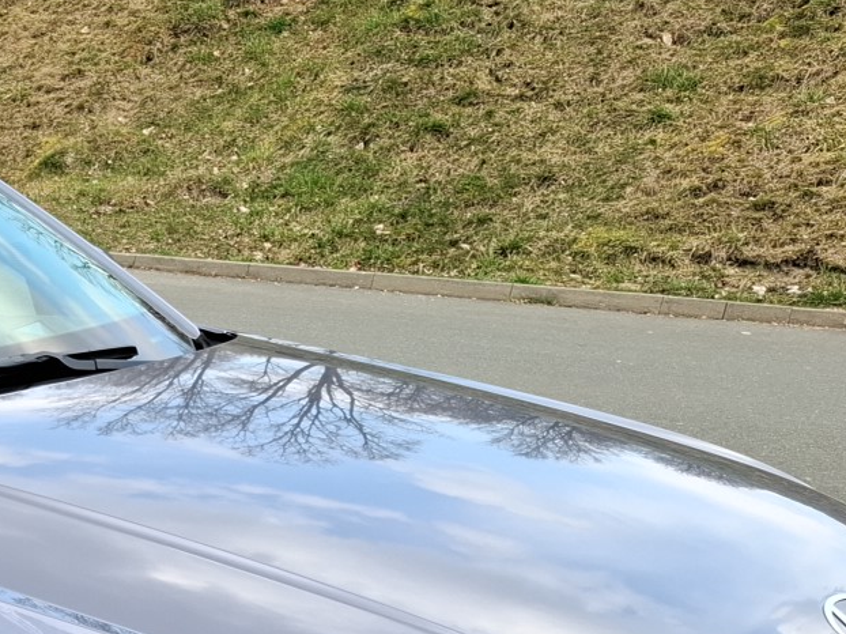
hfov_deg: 24.3
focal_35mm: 71
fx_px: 1735
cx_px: -227
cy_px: 777
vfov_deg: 19.4
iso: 50
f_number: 1.8
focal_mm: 5.54
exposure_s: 1/428
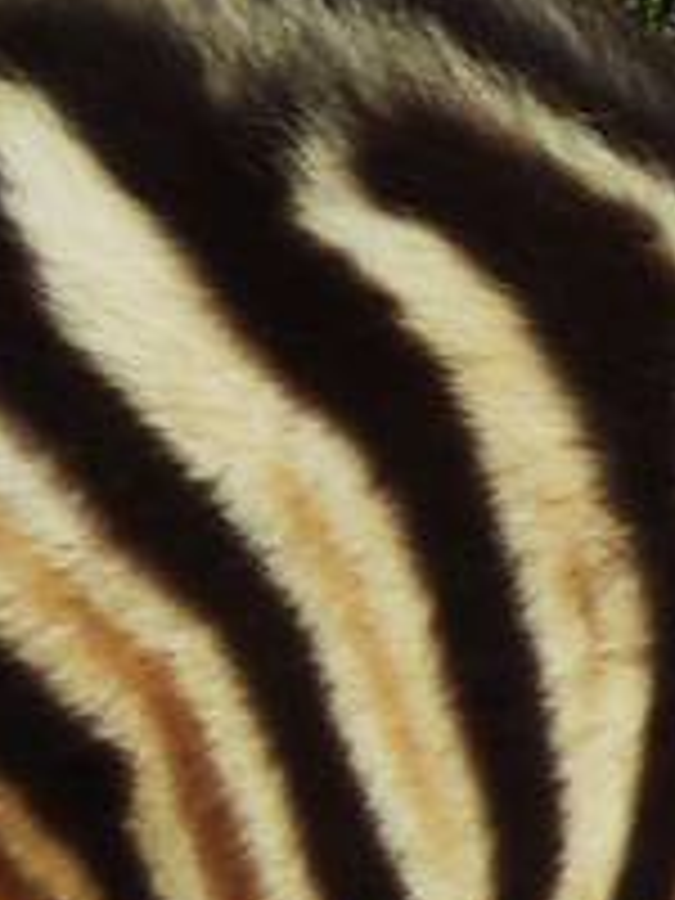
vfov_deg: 1.0
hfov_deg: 0.7
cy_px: 1580
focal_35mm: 2075
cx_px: 2768
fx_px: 53949
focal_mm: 42.6
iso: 80
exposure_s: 1/500
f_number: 4.7
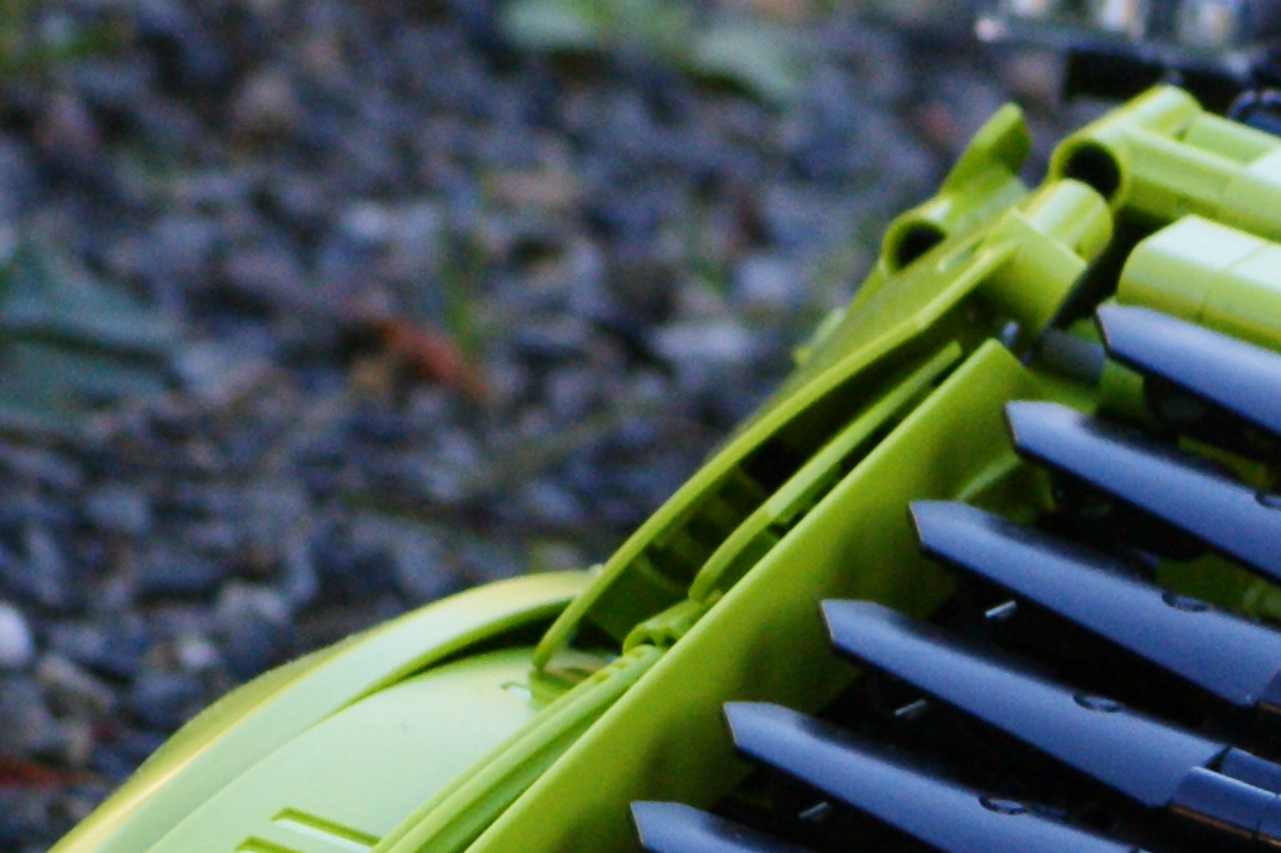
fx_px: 23401
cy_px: 1154
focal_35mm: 658
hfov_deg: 3.1
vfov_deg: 2.1
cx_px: 1821
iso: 400
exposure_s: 1/200
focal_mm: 90
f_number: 5.6
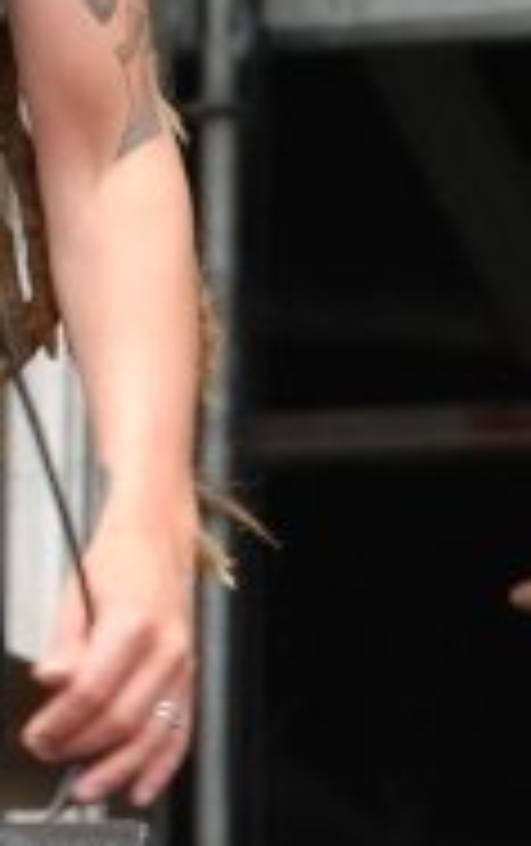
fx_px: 15261
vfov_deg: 3.2
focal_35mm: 661
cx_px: -378
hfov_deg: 2.0
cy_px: 27
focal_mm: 105
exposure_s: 1/160
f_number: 5.6
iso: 200
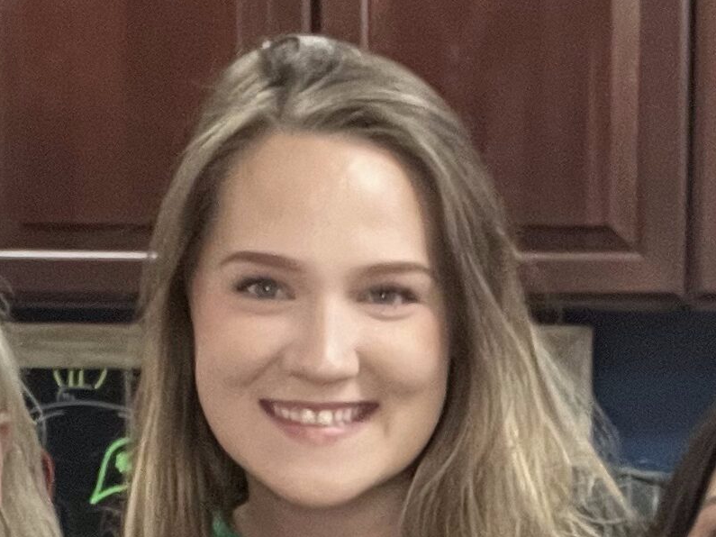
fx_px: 1096
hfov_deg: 36.2
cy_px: 451
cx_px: 361
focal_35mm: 53
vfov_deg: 26.8
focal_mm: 2.71
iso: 400
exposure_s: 1/40
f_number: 2.2
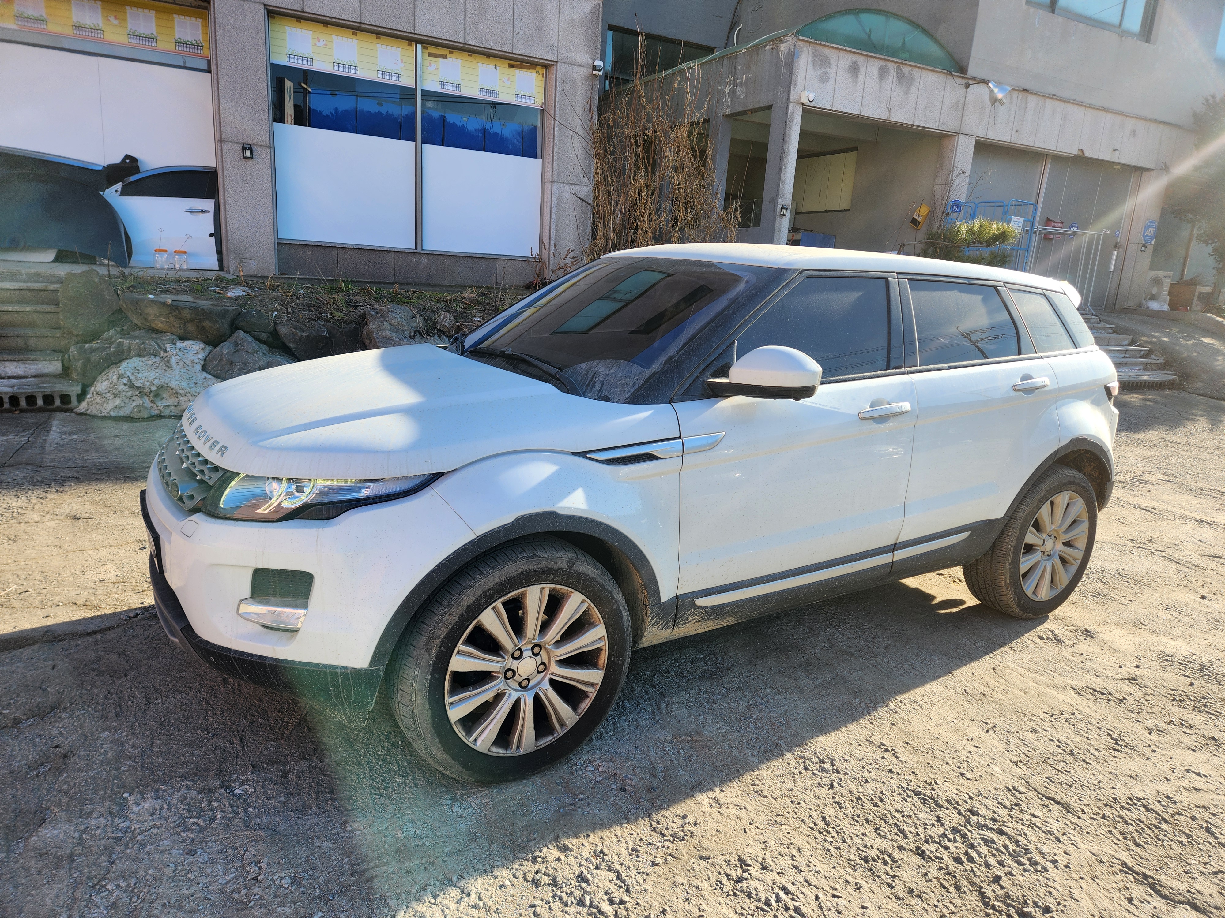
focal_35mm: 23
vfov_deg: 58.9
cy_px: 459
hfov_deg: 73.9
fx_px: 814
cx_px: 612
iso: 20
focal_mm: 5.4
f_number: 1.8
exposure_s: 1/504
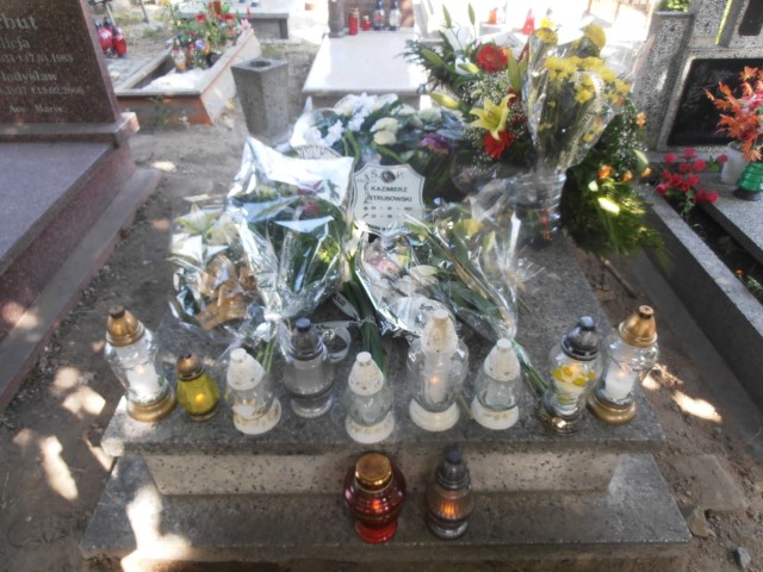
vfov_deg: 56.8
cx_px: 382
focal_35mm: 24
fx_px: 529
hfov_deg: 71.6
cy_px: 286
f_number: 3
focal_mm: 4.2
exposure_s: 1/100
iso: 80
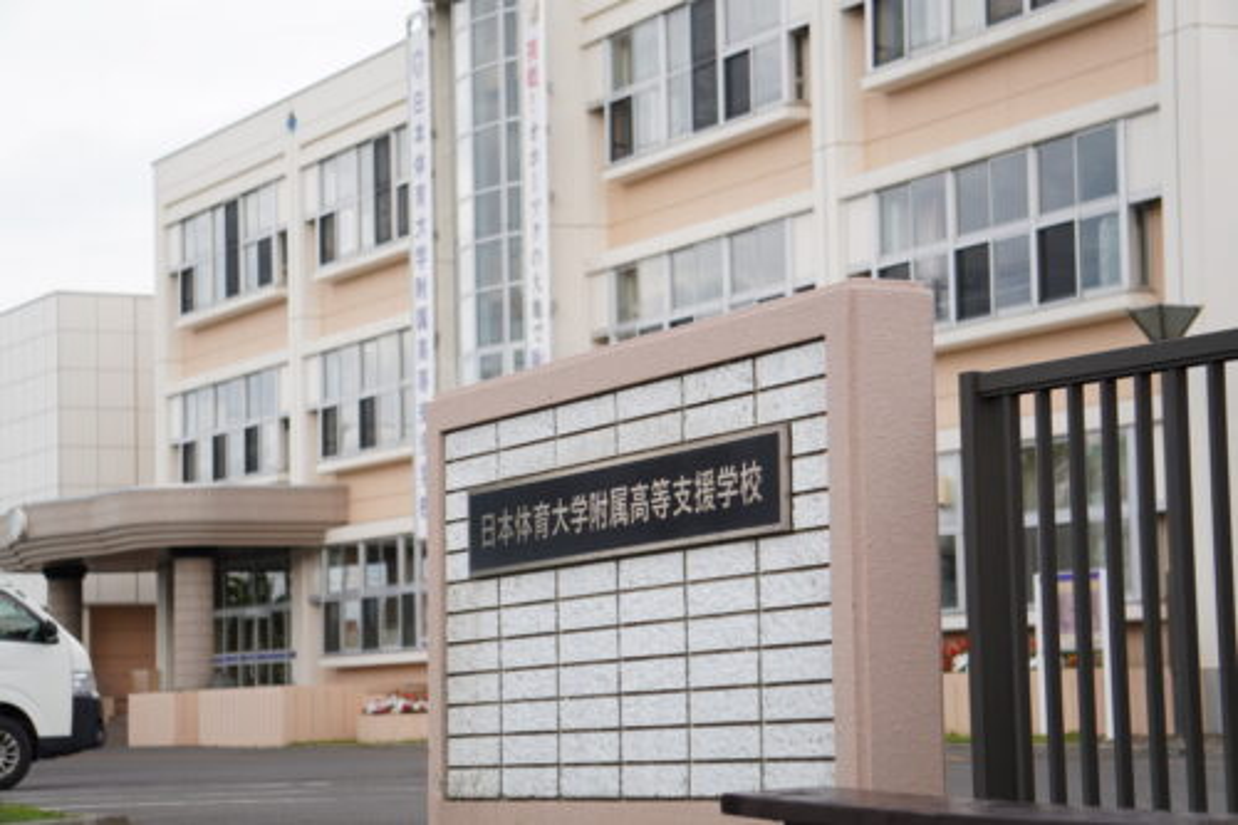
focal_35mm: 88
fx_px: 3042
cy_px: 412
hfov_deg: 23.0
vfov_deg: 15.4
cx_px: 619
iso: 100
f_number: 4.5
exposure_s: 1/125
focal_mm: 59
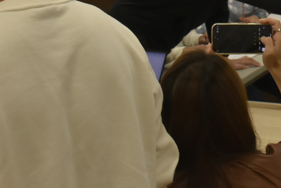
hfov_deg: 14.9
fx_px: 1046
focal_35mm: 134
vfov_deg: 10.0
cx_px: 318
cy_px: -59
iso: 800
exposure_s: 1/200
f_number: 7.1
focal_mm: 24
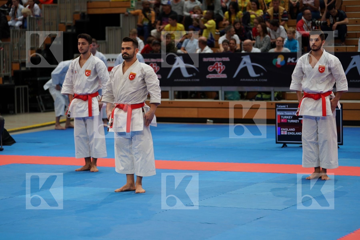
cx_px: 180
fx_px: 1110
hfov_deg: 18.4
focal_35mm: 111
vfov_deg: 12.3
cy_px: 120
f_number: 2.8
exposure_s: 1/500
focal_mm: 111
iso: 640
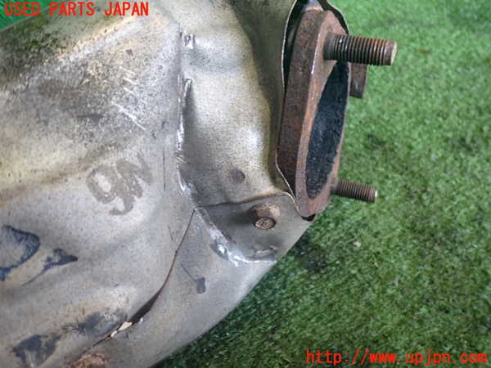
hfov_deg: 60.0
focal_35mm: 30
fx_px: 426
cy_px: 184
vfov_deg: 46.8
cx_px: 246
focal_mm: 5.4
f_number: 2.3
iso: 200
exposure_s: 1/40
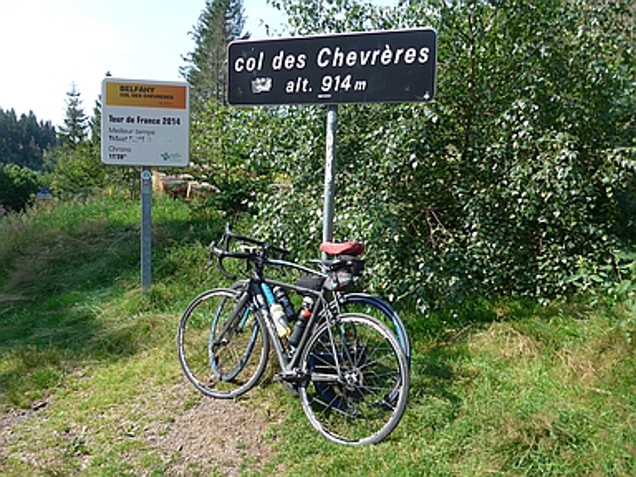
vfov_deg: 45.4
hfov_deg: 58.4
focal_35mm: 31
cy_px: 238
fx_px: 570
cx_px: 318
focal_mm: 6.5
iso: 80
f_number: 2.8
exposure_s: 1/640
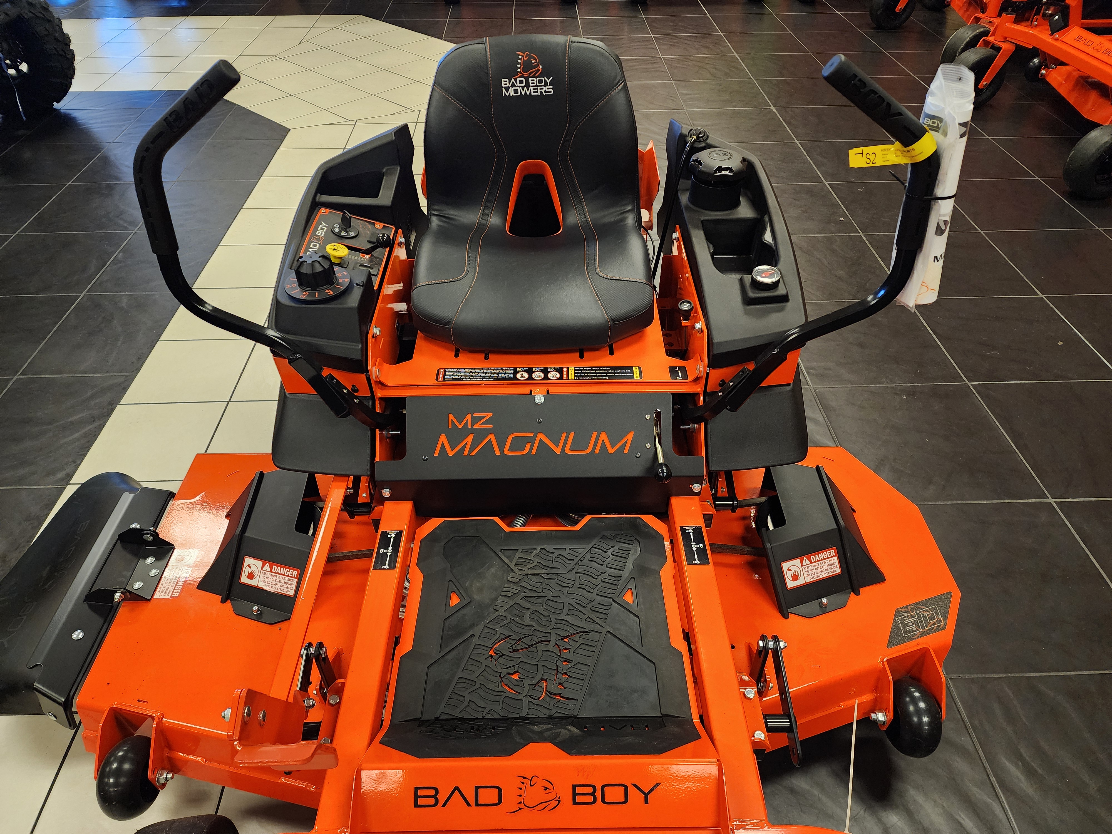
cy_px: 417
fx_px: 739
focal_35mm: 23
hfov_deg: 73.9
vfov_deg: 58.9
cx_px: 556
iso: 400
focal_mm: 6.4
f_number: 1.8
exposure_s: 1/120
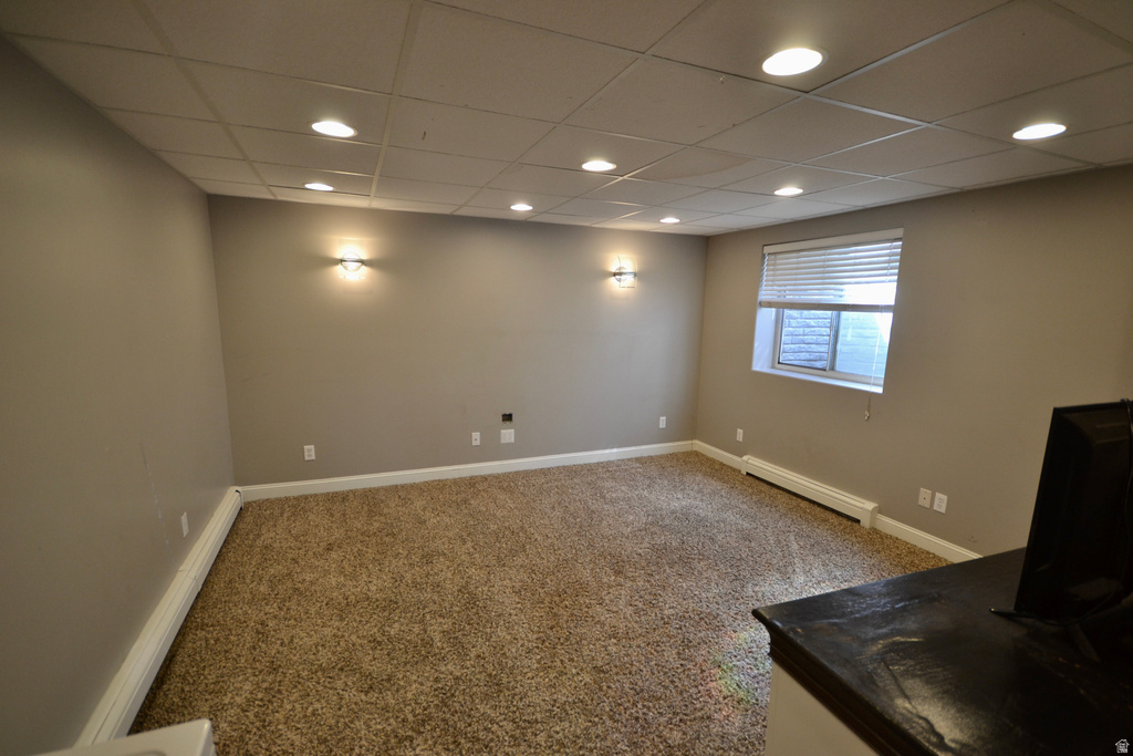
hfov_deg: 100.4
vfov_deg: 77.3
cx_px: 566
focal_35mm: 15
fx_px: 472
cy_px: 378
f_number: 4
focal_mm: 10
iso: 400
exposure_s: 1/60
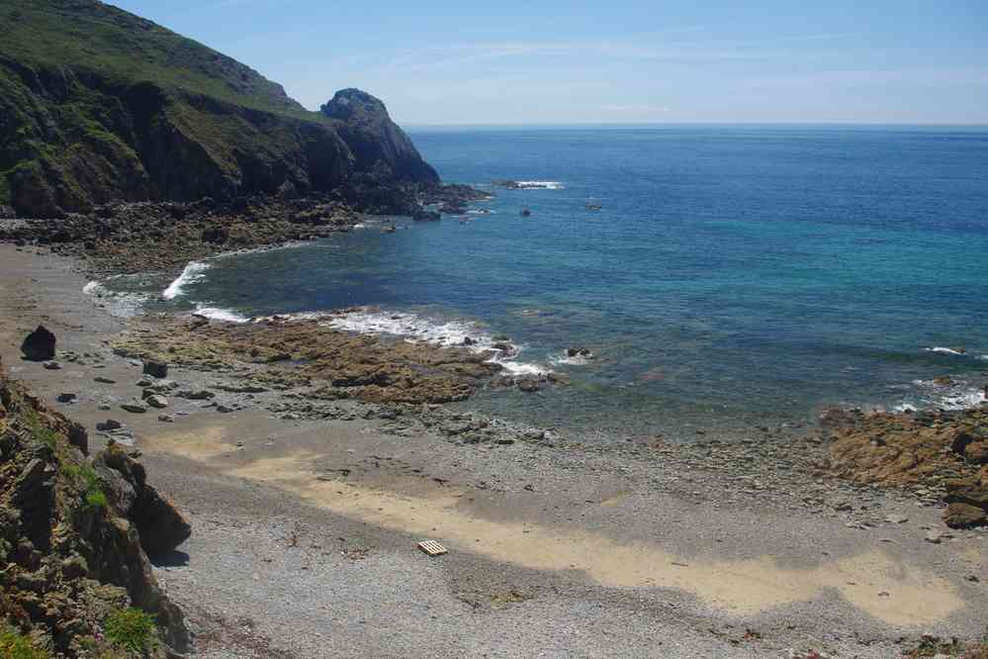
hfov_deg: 59.5
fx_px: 864
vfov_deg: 41.7
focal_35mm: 32
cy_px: 330
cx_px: 494
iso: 200
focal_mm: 21
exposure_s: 1/100
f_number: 11
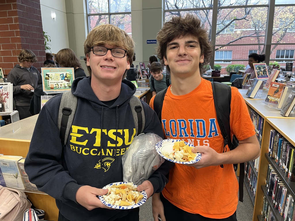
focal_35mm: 26
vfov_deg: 53.1
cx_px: 148
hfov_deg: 67.3
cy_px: 110
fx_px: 222
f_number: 1.6
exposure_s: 1/60
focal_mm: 5.1
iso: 125
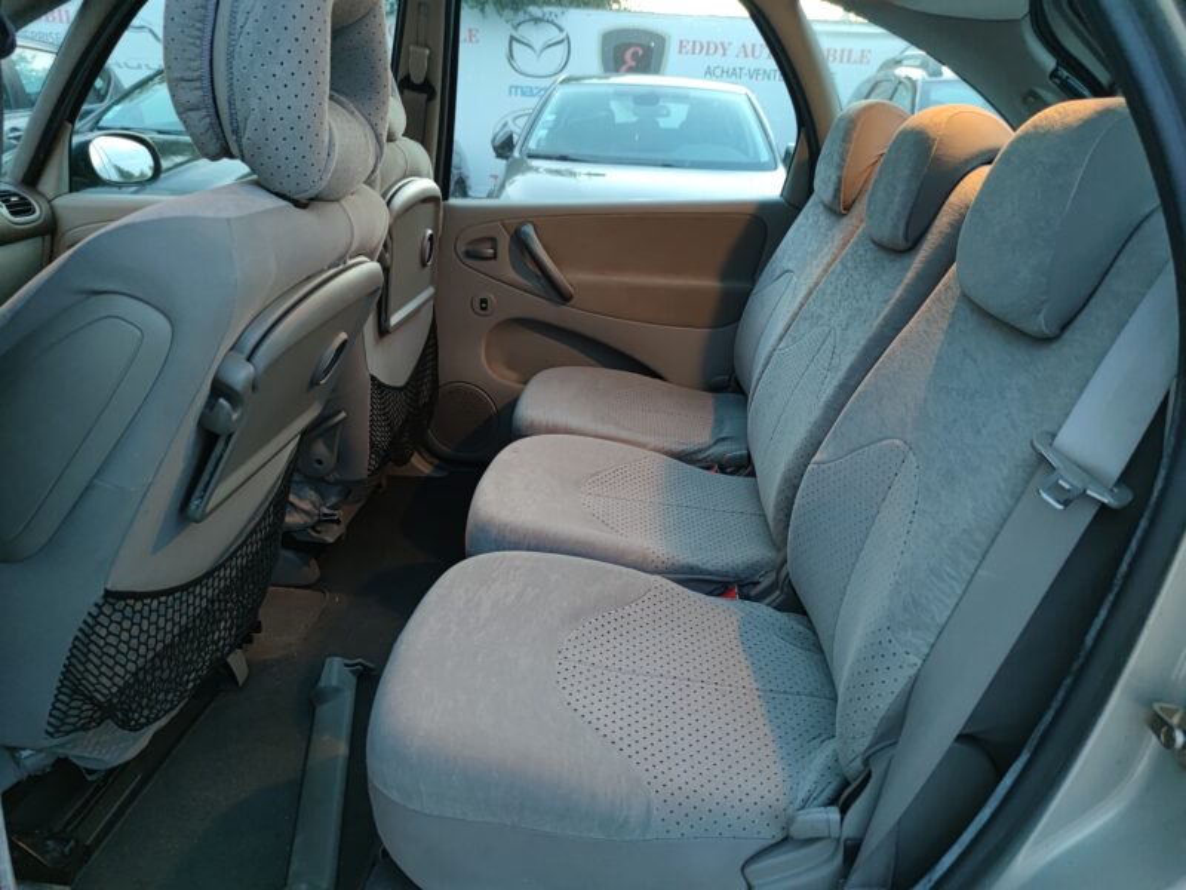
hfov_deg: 71.6
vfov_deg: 56.8
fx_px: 822
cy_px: 445
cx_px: 593
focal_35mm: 24
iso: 1190
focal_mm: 6.72
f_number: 1.69
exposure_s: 1/47
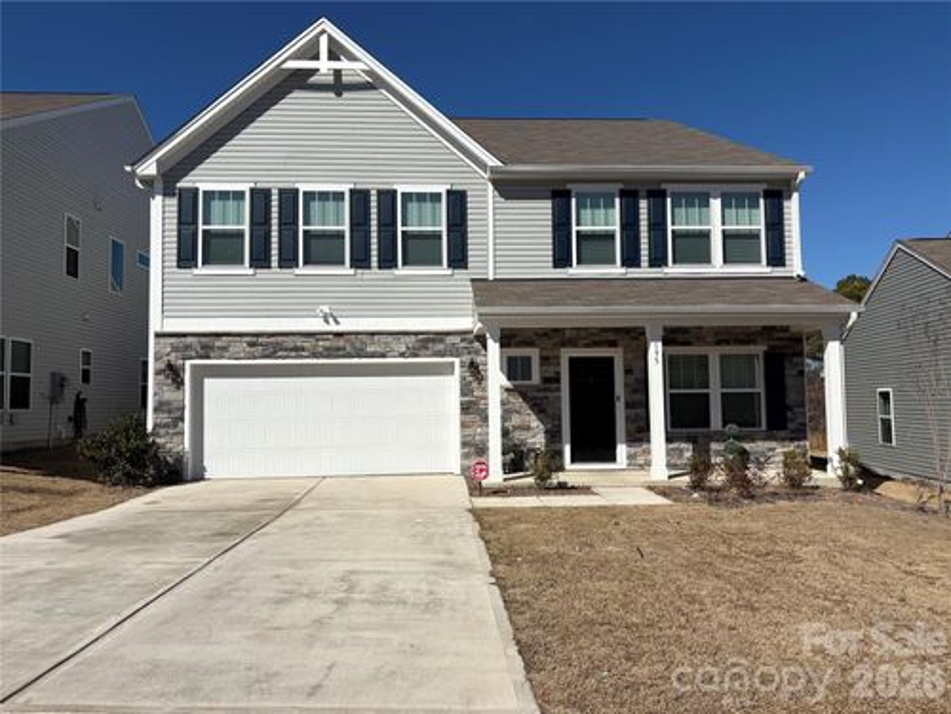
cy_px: 357
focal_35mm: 26
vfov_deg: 53.1
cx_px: 476
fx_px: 714
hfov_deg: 67.3
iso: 50
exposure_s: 1/7813
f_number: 1.6
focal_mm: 5.96
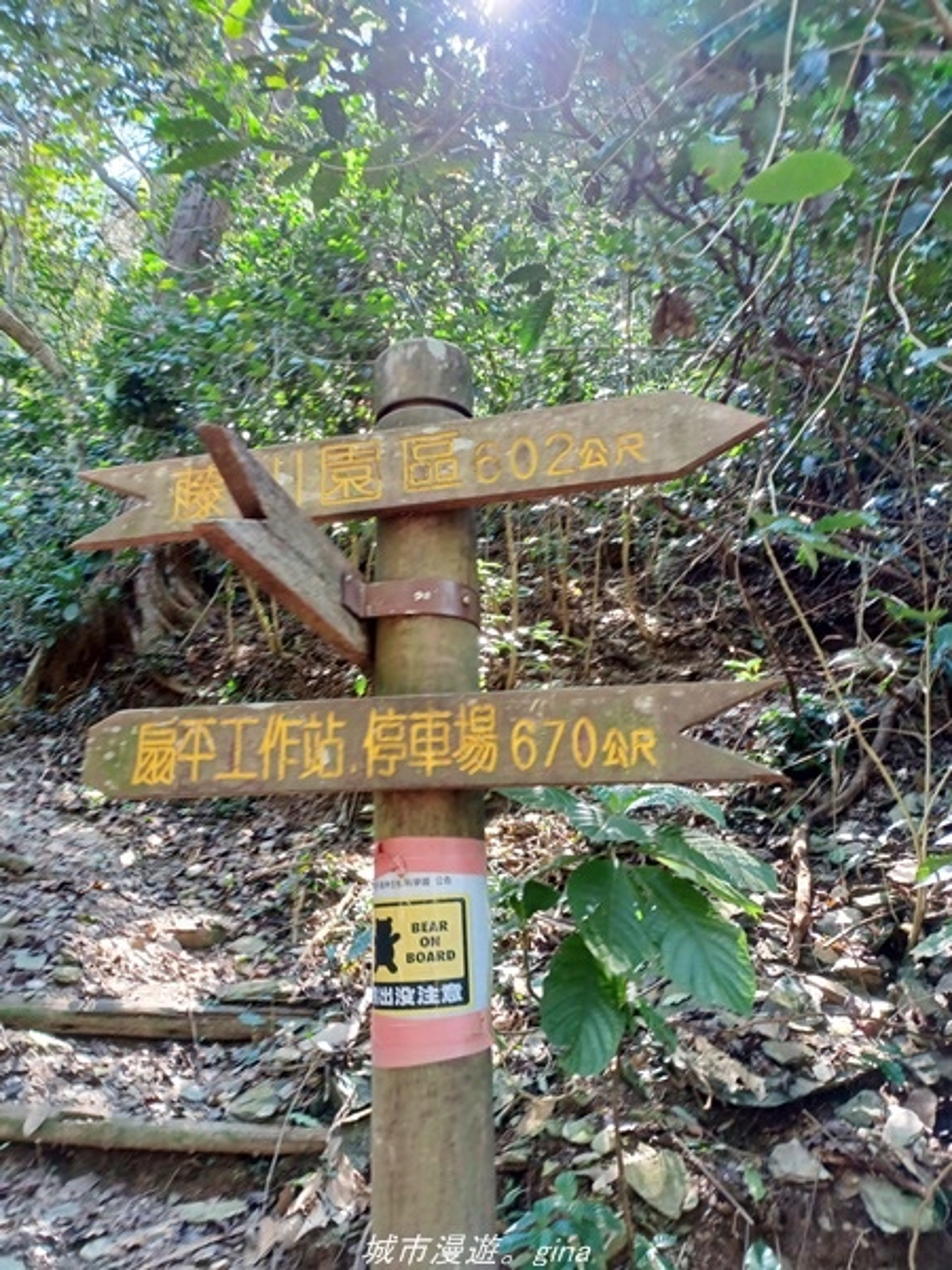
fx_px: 917
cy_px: 635
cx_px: 476
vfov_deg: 69.4
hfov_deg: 54.9
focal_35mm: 25
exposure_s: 1/59
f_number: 1.8
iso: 320
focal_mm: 4.6
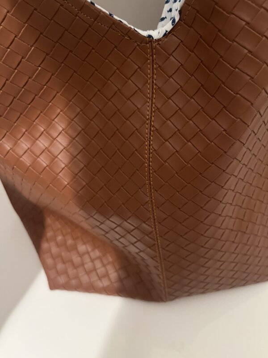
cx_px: 134
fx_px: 268
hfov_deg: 53.1
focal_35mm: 26
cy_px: 179
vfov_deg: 67.3
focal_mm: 5.1
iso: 500
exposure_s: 1/25
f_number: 1.6
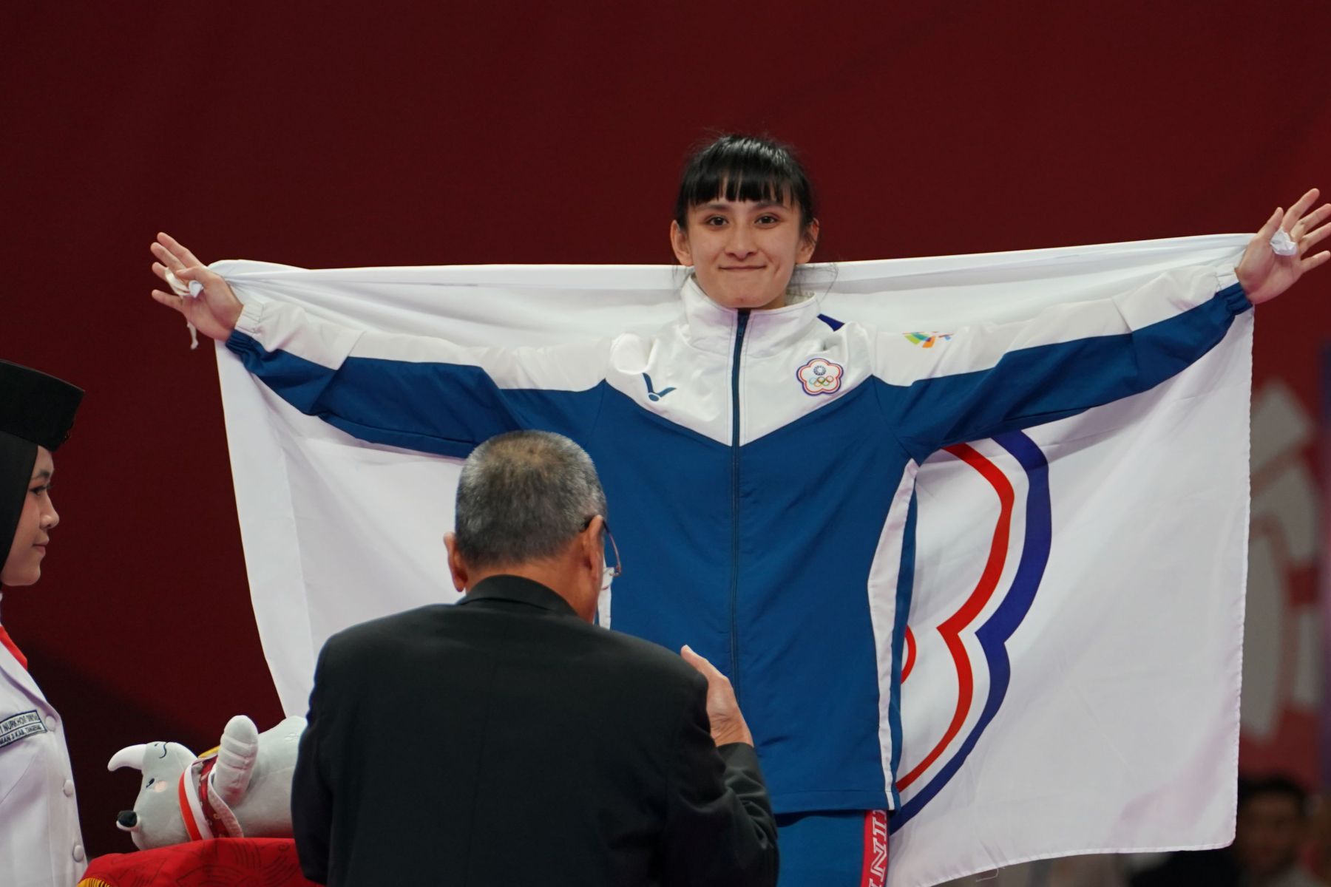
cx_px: 666
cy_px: 444
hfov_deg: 6.2
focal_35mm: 331
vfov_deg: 4.2
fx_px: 12237
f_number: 4
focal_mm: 221
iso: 1600
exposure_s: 1/500
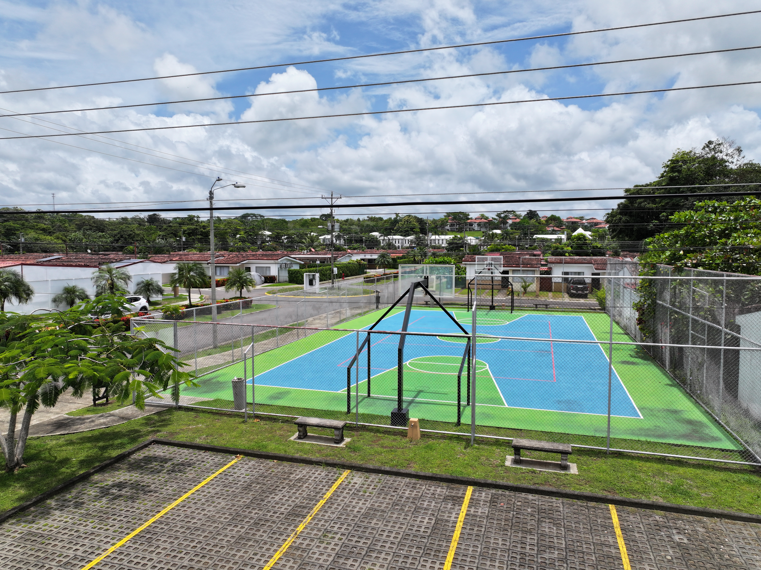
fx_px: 527
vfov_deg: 56.8
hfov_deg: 71.6
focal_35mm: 24
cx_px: 380
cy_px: 285
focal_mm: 12.29
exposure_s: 1/160
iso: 100
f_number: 2.8
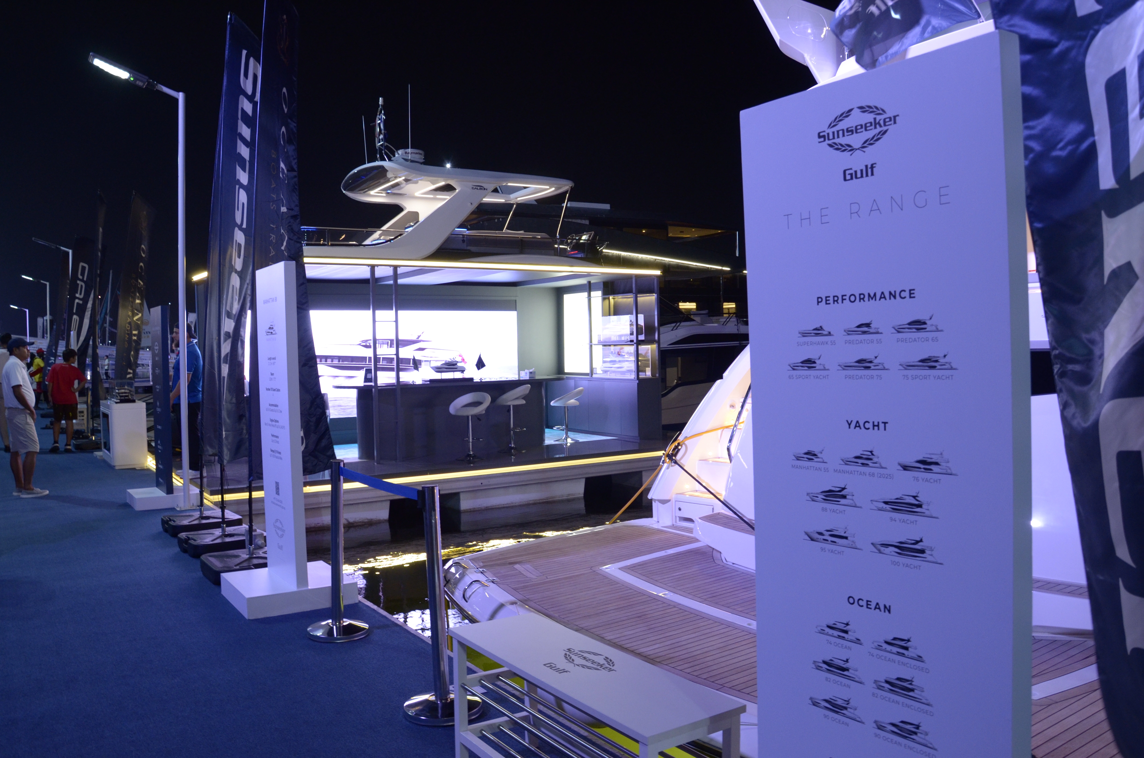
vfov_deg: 47.7
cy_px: 379
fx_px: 856
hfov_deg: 67.5
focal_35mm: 27
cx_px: 572
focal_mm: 18
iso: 1000
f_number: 6.3
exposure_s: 1/25
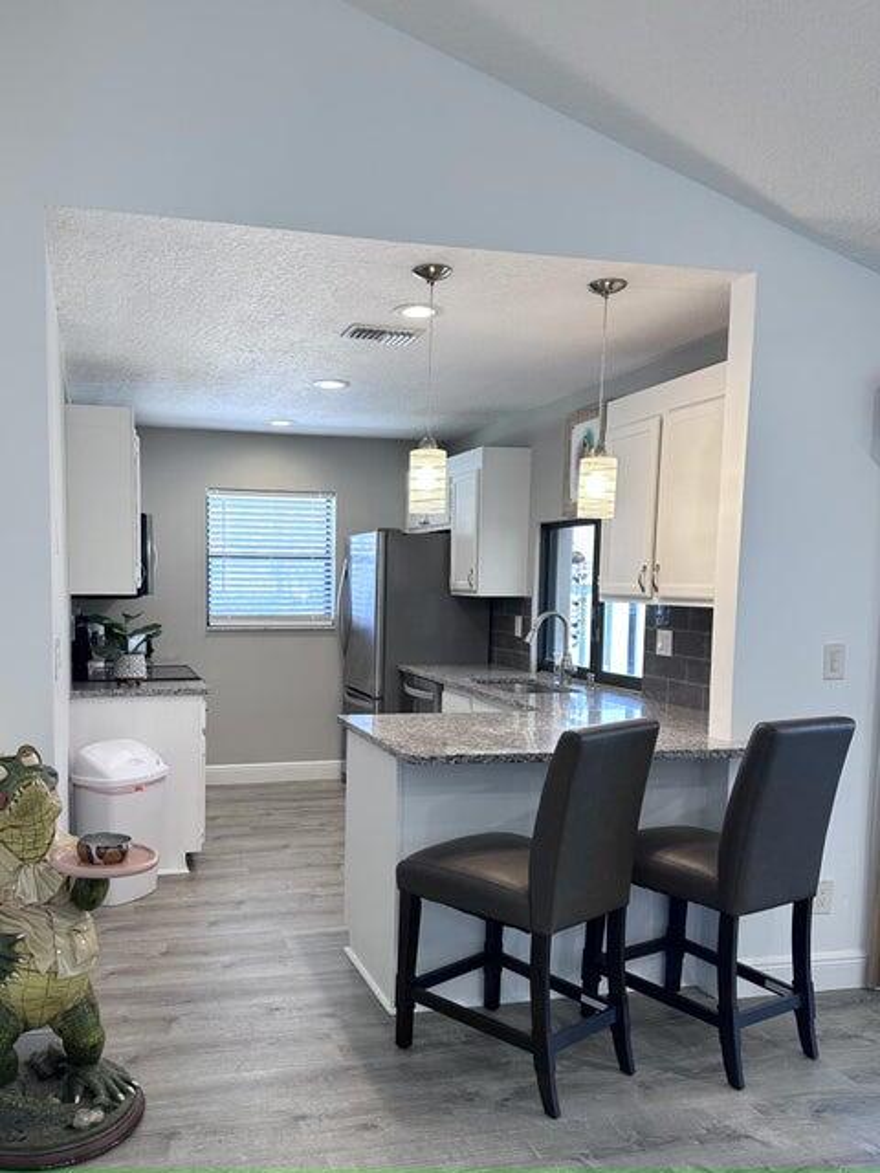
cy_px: 586
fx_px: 813
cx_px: 440
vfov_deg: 71.6
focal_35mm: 24
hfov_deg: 56.8
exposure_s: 1/120
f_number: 1.78
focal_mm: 6.86
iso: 125
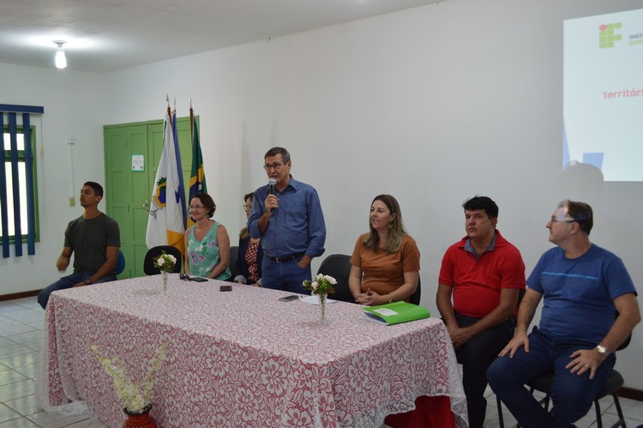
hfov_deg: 57.3
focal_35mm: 33
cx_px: 322
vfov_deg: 39.9
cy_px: 214
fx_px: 589
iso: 400
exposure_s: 1/60
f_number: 4
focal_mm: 22
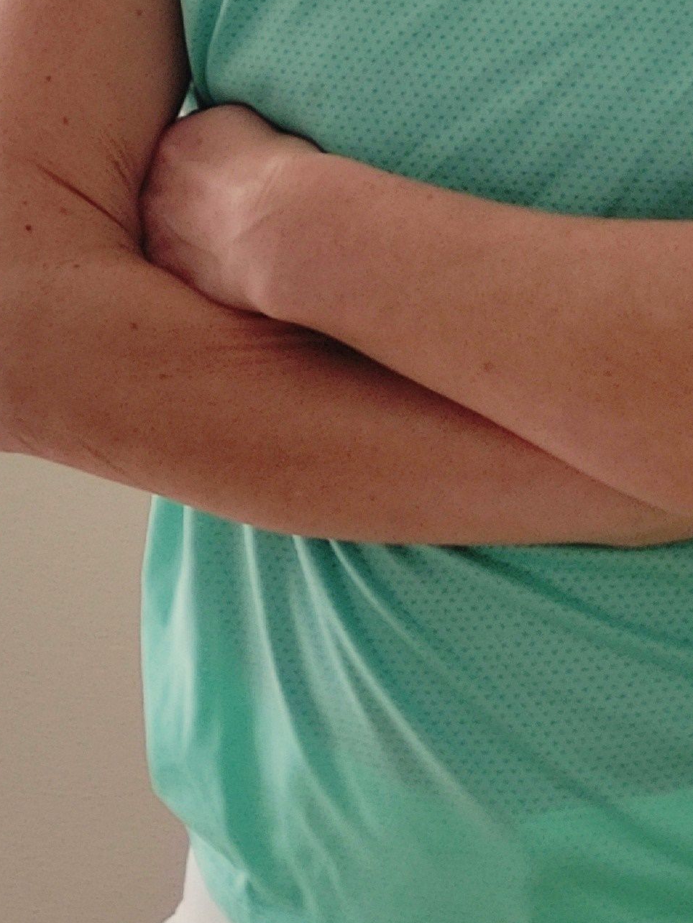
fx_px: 2401
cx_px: 687
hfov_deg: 16.1
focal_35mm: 90
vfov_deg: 20.5
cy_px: -159
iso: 113
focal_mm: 5.43
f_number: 1.89
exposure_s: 1/50
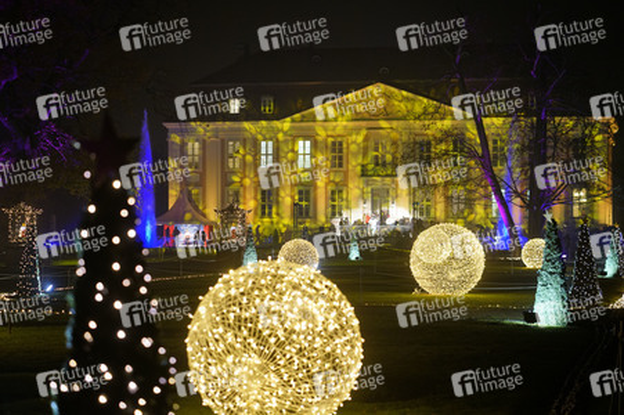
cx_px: 312
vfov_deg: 16.0
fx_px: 1472
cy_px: 208
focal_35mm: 85
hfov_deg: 23.9
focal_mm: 85
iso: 1600
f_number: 2.8
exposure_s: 1/100
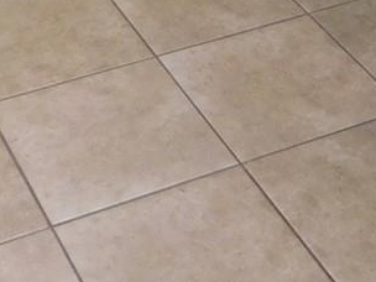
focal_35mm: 121
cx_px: 194
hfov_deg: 16.3
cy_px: -393
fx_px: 1314
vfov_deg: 10.5
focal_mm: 4
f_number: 3
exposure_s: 1/30
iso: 200
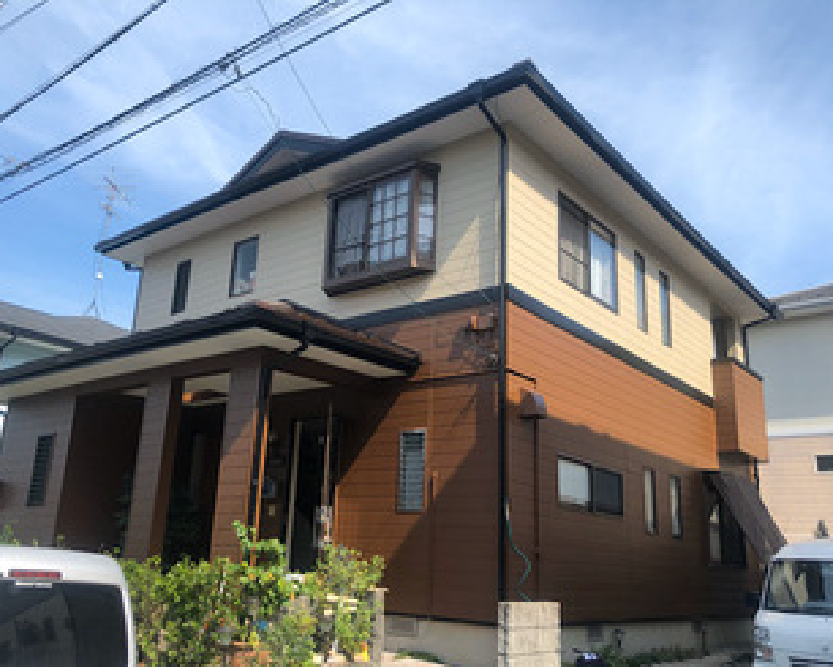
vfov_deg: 47.1
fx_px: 765
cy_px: 351
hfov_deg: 57.1
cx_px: 396
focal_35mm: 31
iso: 20
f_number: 1.8
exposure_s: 1/1156
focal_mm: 4
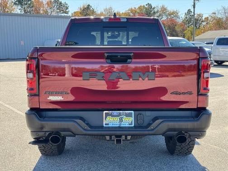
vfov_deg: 30.3
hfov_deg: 39.7
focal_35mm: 48
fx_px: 316
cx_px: 114
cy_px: 86
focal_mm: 6.76
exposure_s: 1/582
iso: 64
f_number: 1.78
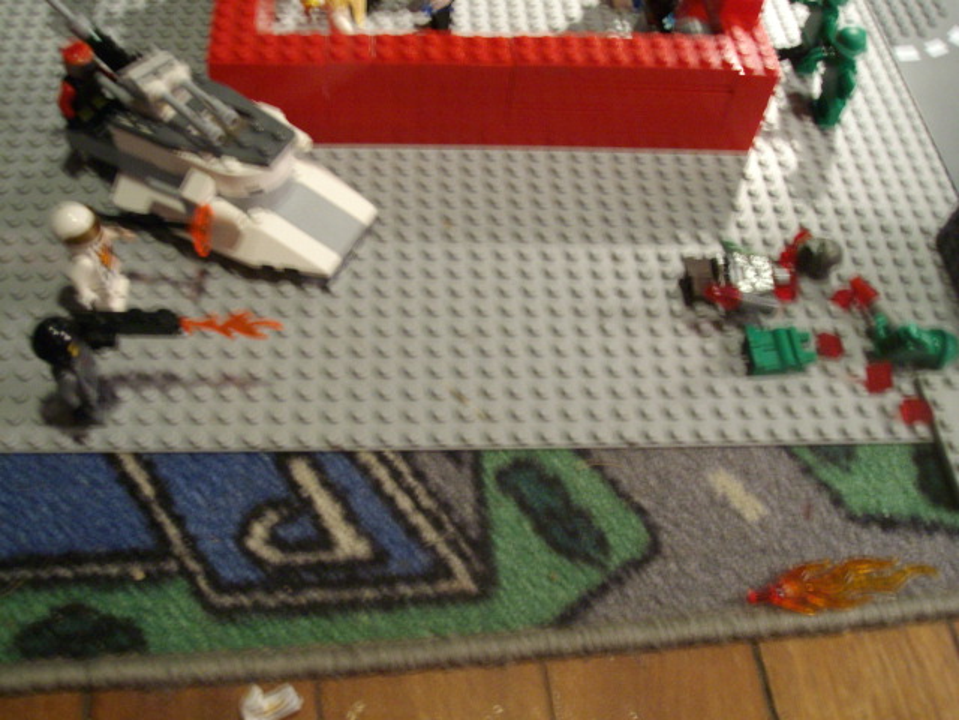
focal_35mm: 36
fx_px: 997
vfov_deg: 39.7
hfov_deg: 51.4
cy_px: 360
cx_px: 480
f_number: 2.7
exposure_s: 1/4
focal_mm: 6
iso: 320
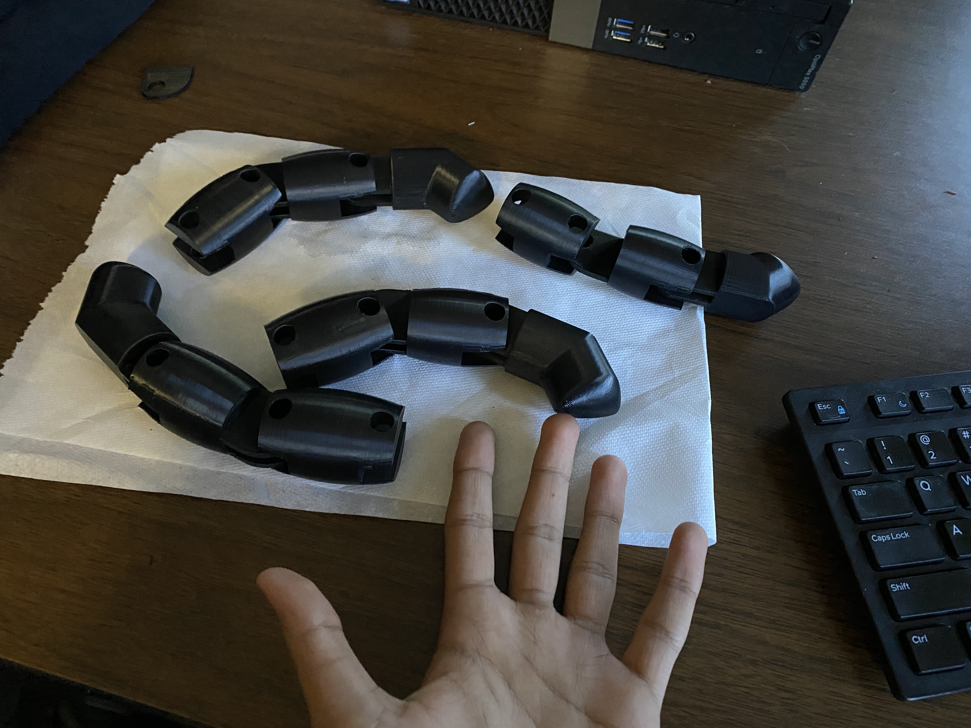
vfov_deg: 53.1
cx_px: 486
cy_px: 364
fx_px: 729
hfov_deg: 67.3
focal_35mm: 26
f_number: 1.8
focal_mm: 4.25
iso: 800
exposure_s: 1/30
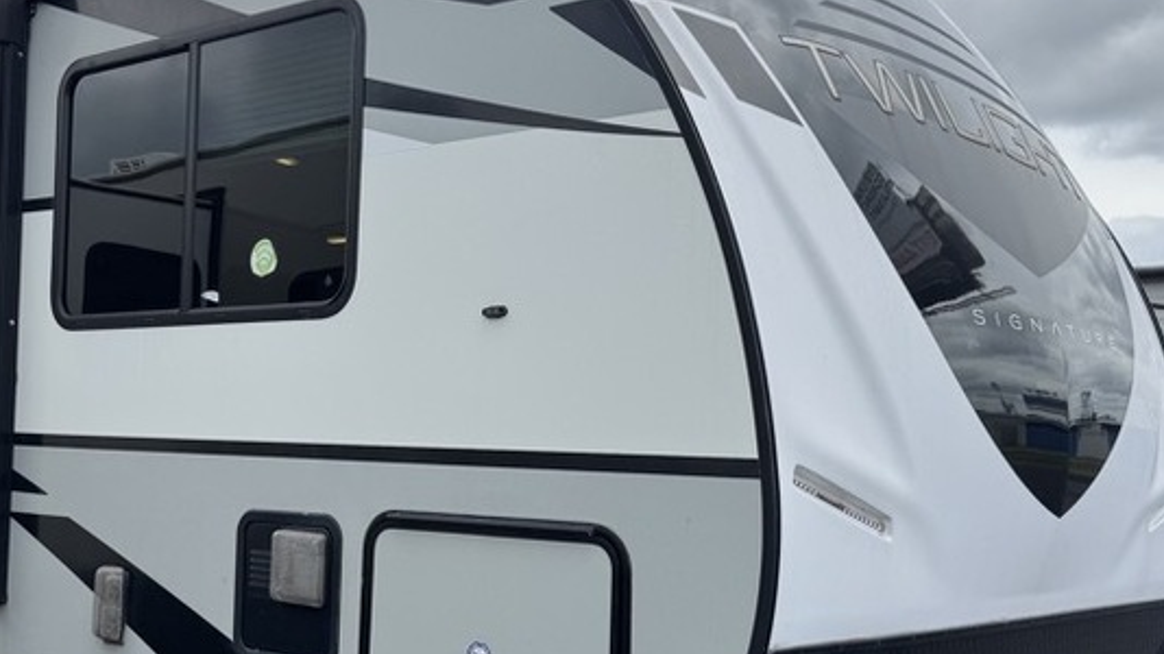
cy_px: 414
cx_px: 419
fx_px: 1512
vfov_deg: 24.3
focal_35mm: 49
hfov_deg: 41.7
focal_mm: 6.76
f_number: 1.78
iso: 80
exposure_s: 1/5348
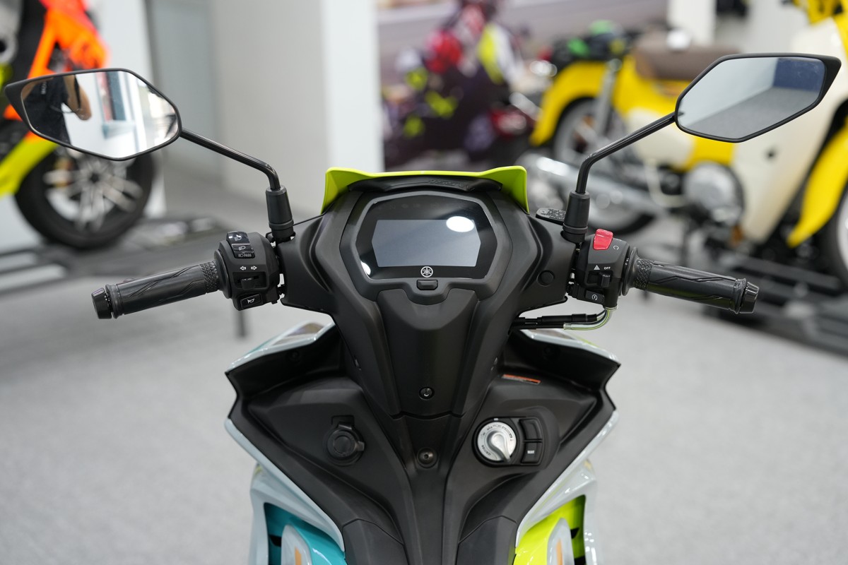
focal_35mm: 55
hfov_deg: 36.2
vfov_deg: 24.6
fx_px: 1295
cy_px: 282
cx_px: 424
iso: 1600
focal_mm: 55
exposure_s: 1/320
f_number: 2.8
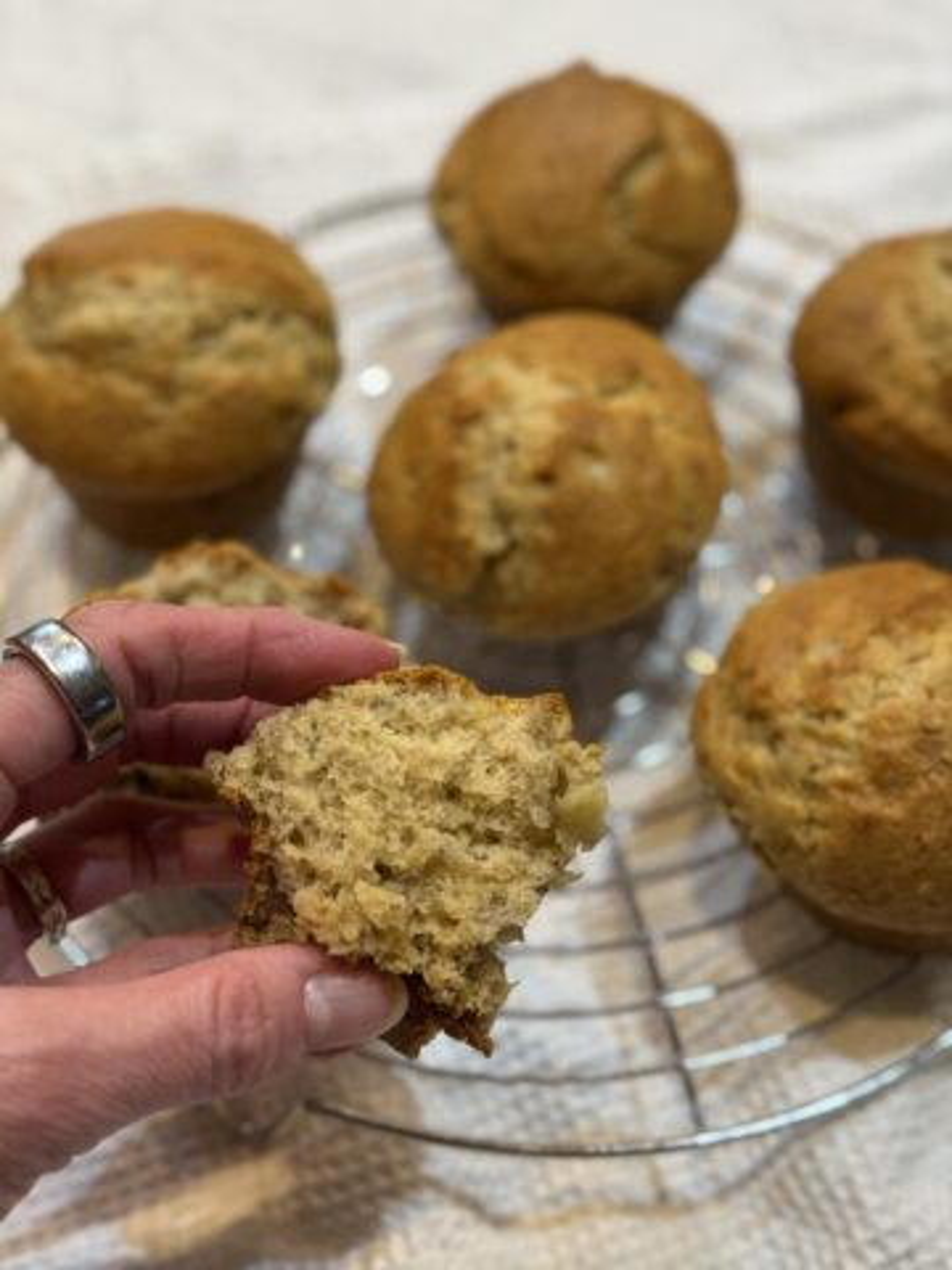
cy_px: 635
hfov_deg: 30.3
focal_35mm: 48
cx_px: 476
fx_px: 1760
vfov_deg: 39.7
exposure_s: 1/60
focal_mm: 6.76
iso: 160
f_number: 1.78
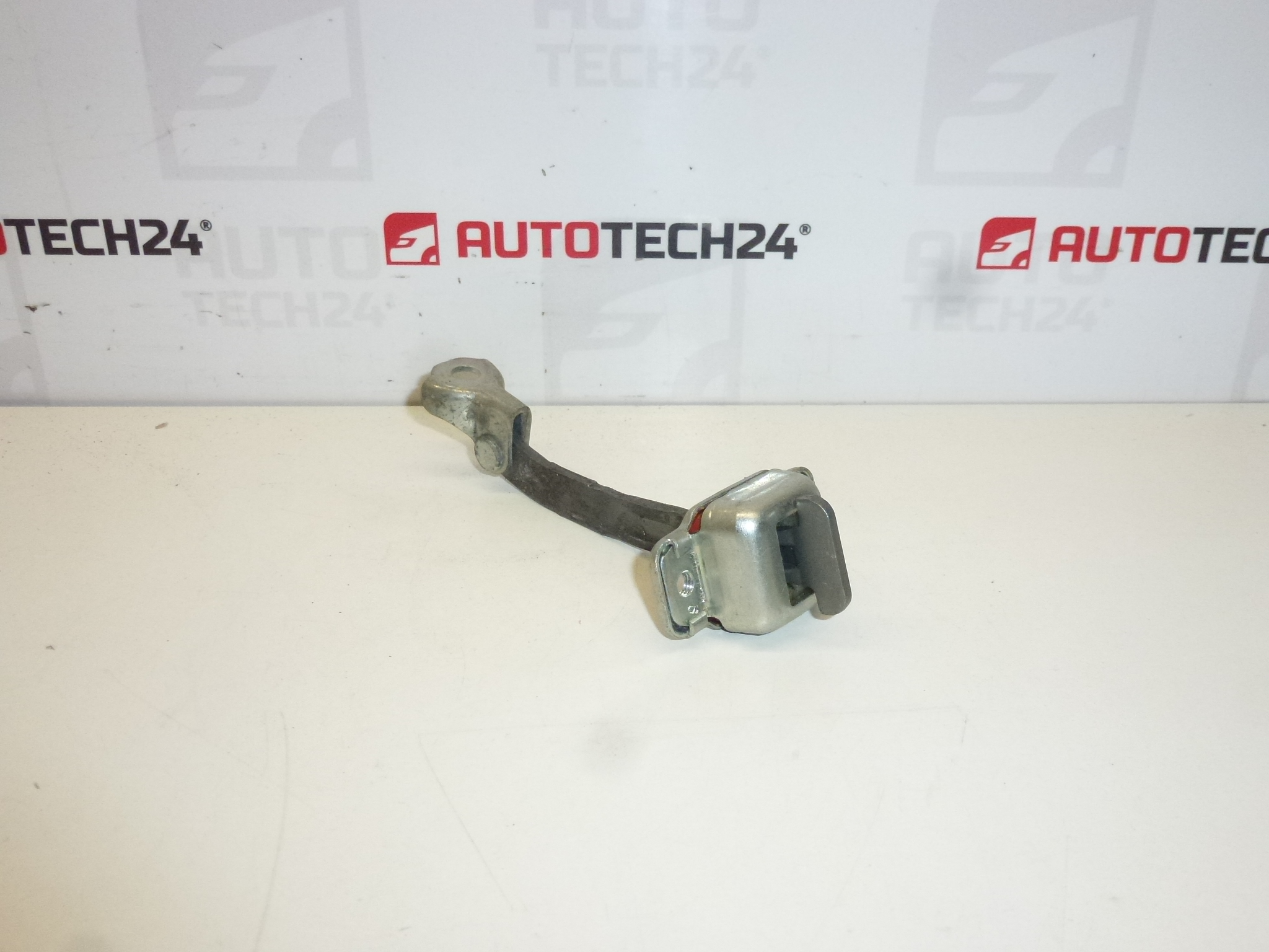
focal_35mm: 30
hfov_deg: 60.0
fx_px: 1100
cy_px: 476
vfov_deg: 46.8
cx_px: 634
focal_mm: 5.4
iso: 400
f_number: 3.5
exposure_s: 1/400
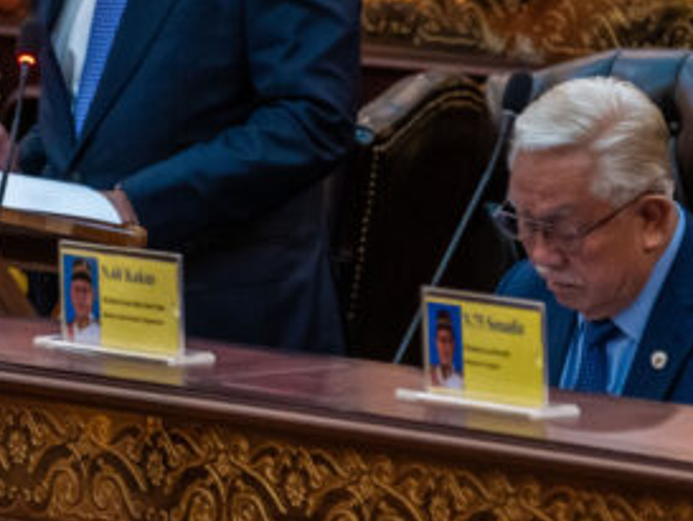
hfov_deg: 3.1
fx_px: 12698
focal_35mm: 634
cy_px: 99
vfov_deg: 2.3
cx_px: 340
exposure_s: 1/160
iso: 3200
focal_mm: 200
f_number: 2.8
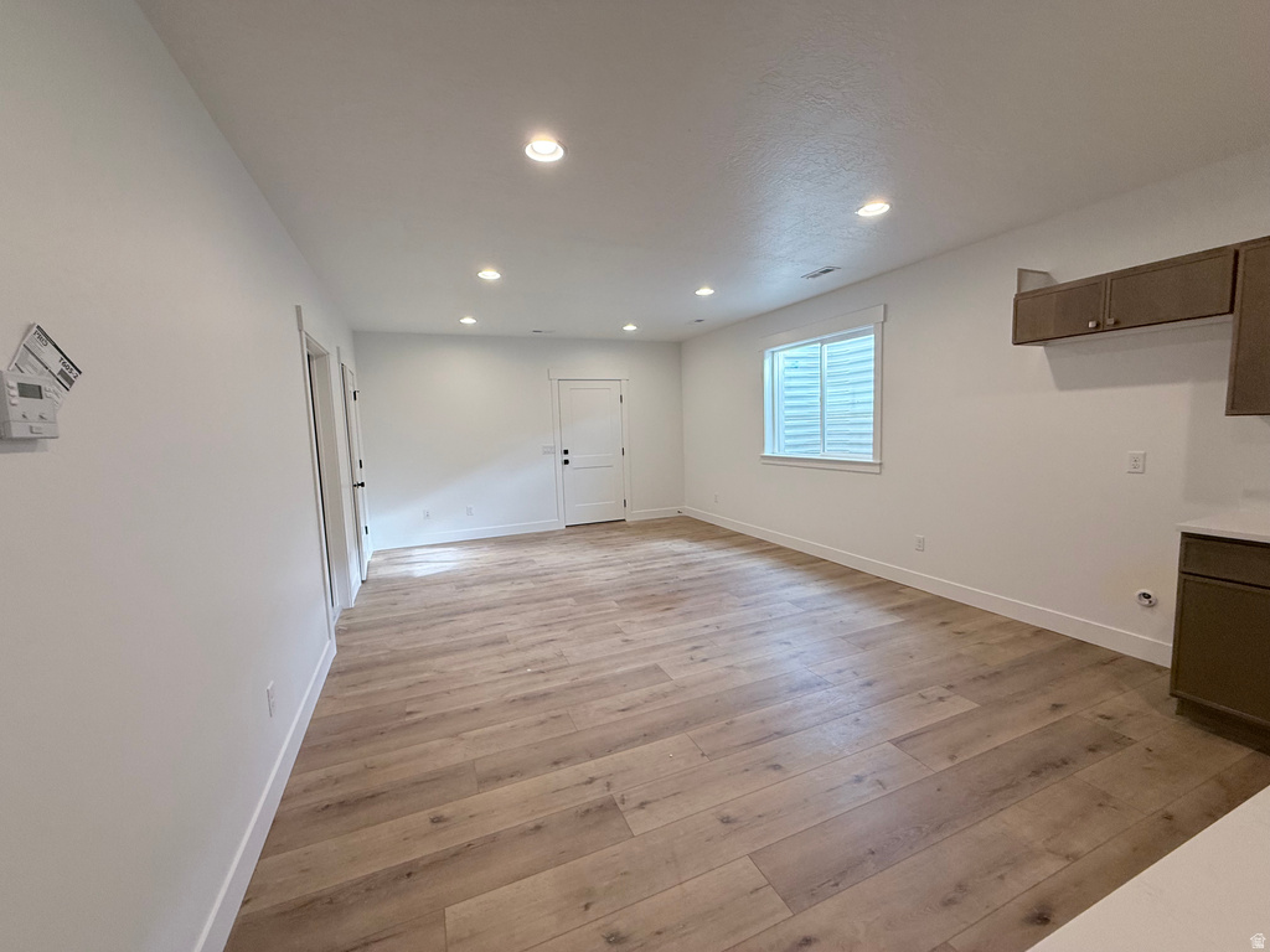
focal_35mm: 14
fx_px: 514
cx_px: 635
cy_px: 476
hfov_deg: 102.1
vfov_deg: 85.7
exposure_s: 1/120
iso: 160
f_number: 2.2
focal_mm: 2.22
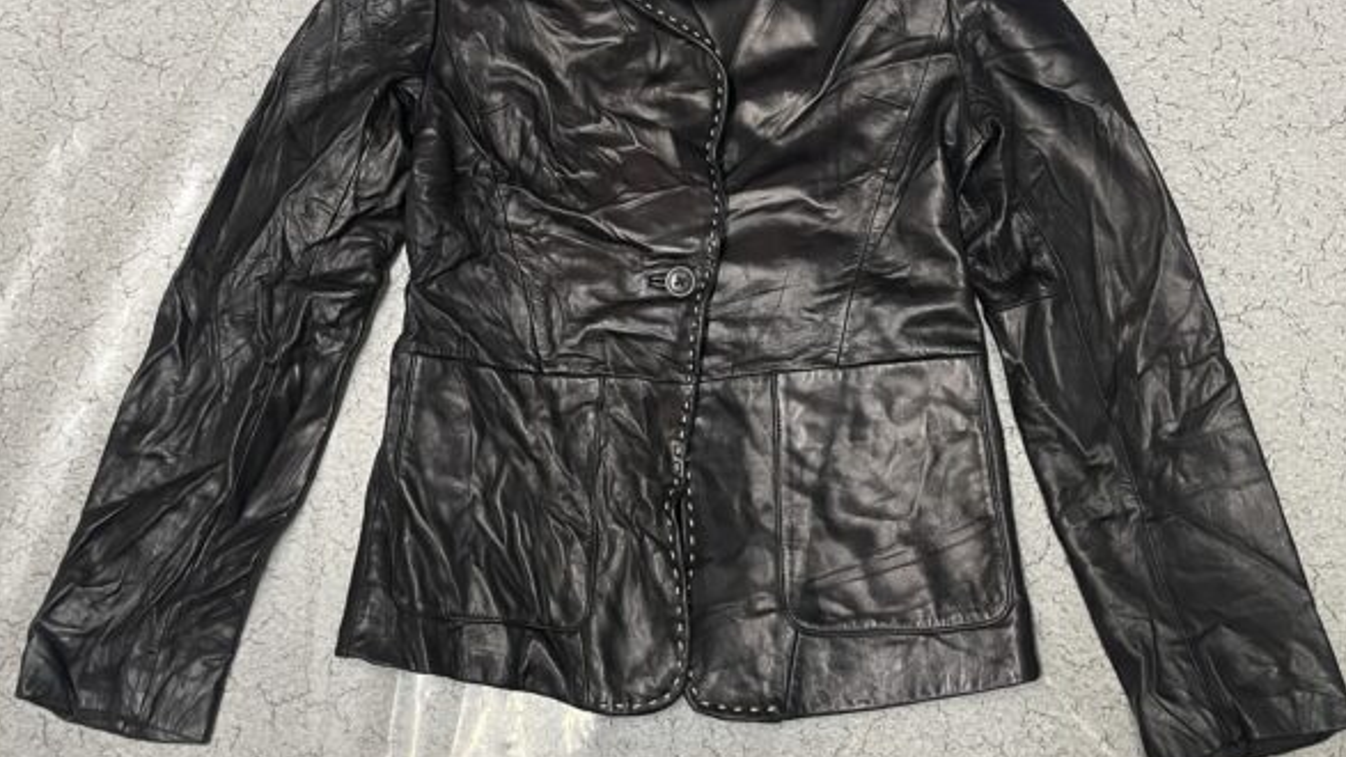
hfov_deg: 66.1
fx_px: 1035
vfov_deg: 39.8
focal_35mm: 29
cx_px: 681
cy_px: 275
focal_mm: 4.2
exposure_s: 1/50
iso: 320
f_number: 1.6
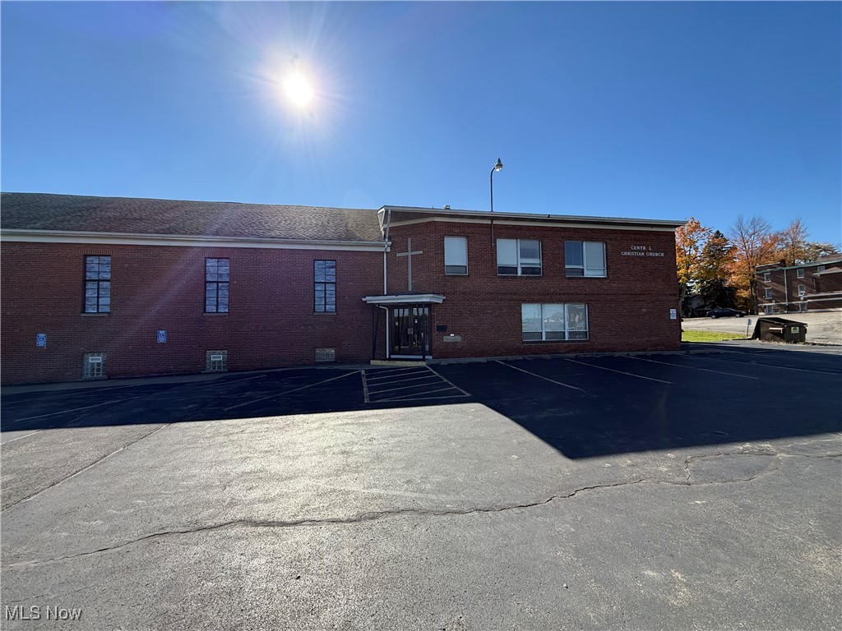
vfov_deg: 85.7
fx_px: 341
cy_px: 316
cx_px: 421
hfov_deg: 102.1
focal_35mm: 14
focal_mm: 2.22
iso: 50
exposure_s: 1/1431
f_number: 2.2
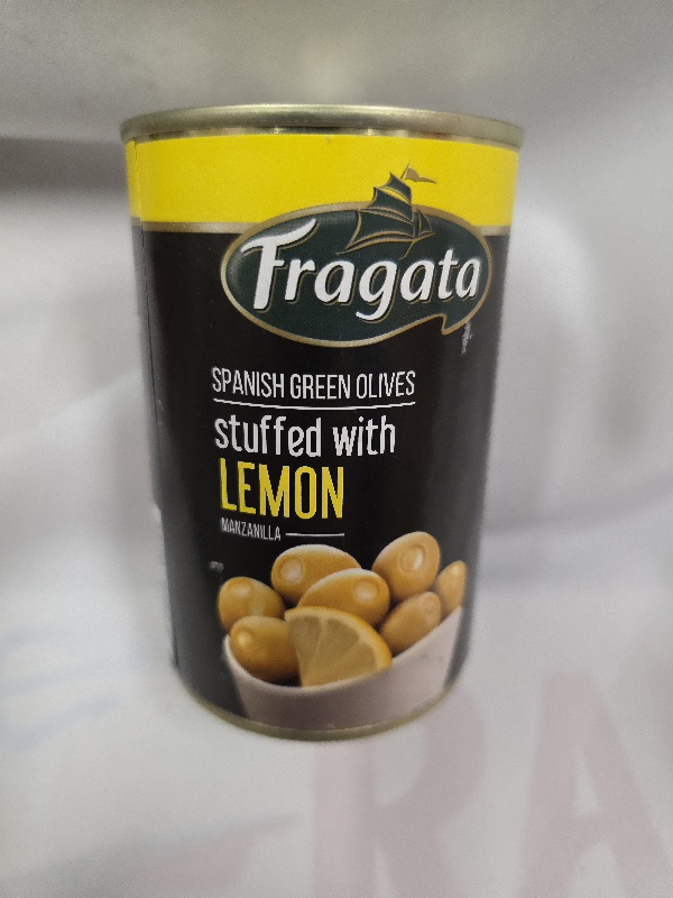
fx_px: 596
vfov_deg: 73.9
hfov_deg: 58.9
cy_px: 449
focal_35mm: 23
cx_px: 336
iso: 500
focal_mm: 6.3
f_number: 1.7
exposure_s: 1/101
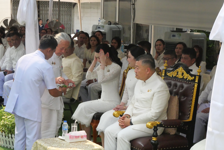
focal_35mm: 89
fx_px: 554
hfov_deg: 22.9
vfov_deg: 15.4
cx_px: 112
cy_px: 75
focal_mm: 43
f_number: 9
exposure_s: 1/4000
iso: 4000
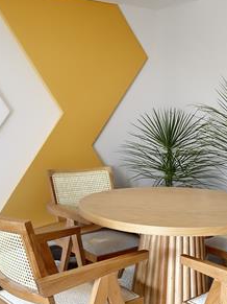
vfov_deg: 41.3
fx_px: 385
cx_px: 168
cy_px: 238
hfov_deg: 32.3
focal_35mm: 44
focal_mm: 6.86
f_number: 1.78
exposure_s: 1/100
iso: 125
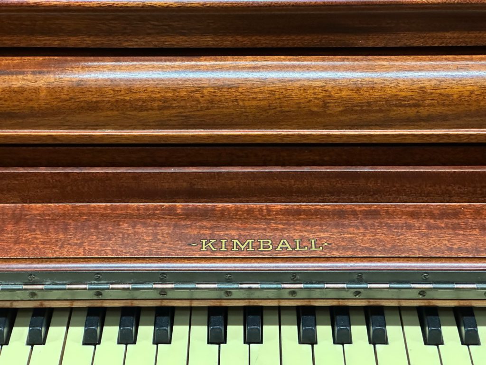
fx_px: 1081
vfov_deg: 19.1
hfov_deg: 25.3
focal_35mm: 77
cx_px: 243
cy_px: 182
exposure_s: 1/41
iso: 1000
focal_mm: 9
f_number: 2.8
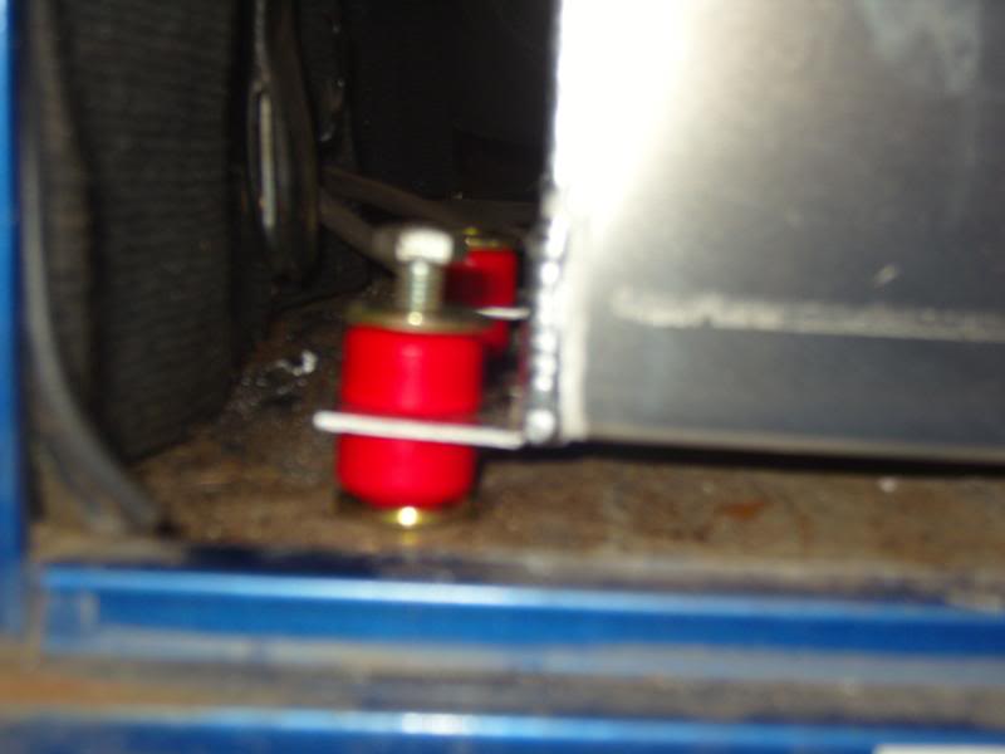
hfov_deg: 31.2
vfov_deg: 23.7
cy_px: 377
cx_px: 502
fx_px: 1800
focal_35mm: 62
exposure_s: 1/45
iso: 100
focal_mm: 13
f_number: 3.8
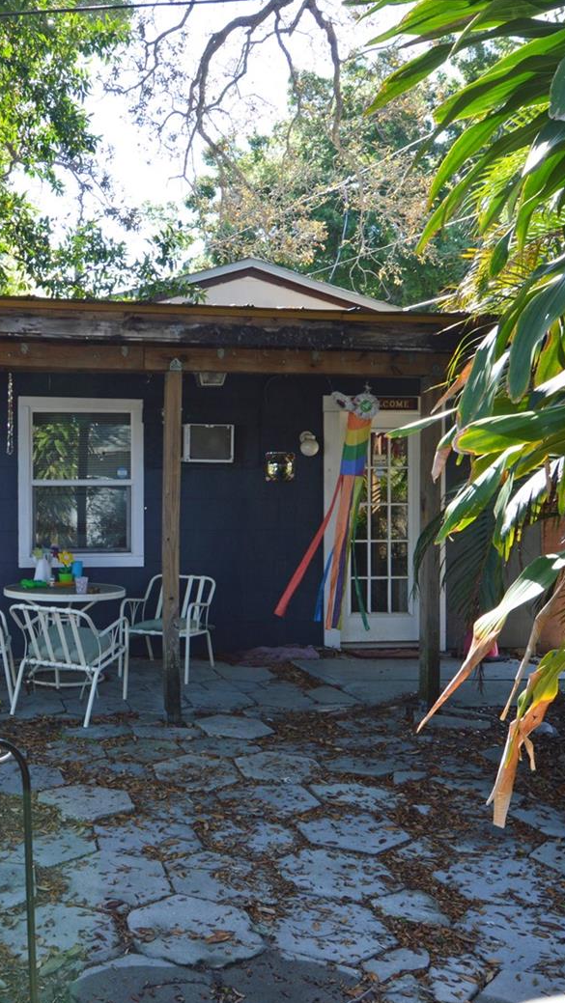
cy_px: 509
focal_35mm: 29
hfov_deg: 37.3
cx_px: 46
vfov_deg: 66.1
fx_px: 772
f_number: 8
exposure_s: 1/100
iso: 200
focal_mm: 12
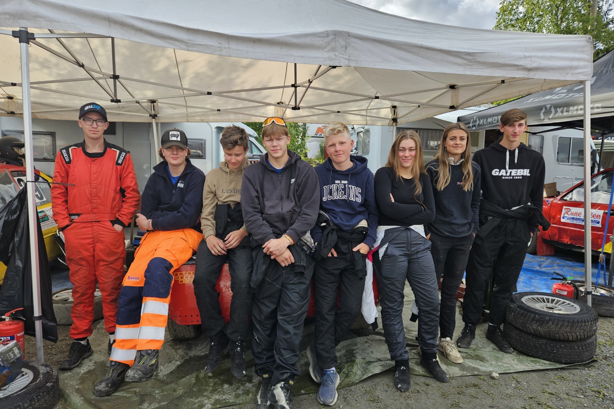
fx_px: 409
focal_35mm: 24
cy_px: 216
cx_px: 306
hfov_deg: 73.7
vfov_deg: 53.1
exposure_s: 1/468
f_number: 1.8
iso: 25
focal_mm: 5.4
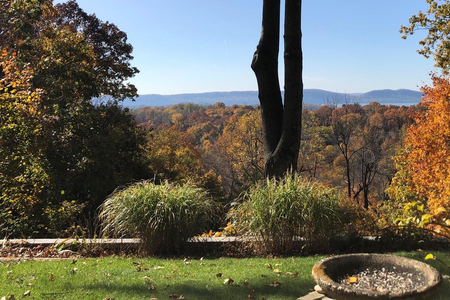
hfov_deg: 48.2
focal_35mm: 40
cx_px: 266
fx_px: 500
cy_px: 78
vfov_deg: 32.8
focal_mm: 4
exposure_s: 1/2288
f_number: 1.8
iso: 20
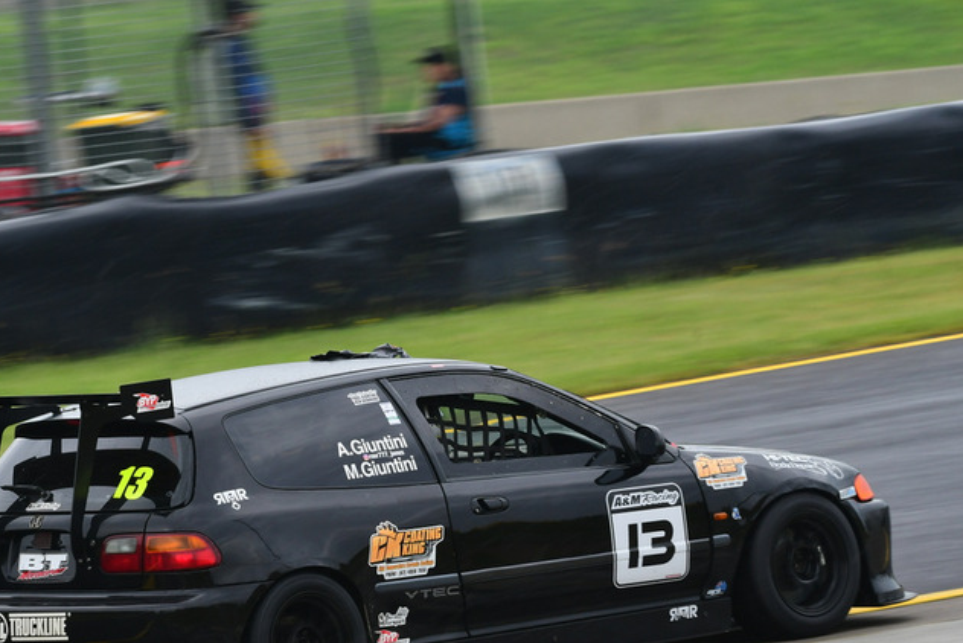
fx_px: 10169
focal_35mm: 380
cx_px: 379
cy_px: 358
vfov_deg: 3.6
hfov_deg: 5.4
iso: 500
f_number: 11
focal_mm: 200
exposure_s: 1/250
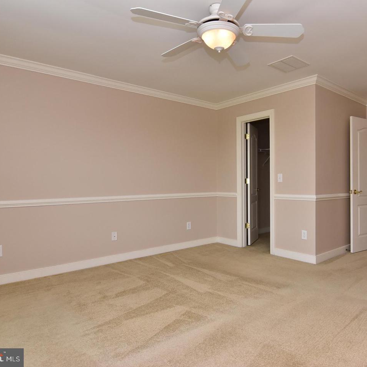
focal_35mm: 23
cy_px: 184
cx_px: 240
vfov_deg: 67.3
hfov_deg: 65.7
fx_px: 276
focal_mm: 12
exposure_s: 1/100
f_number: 10
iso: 800
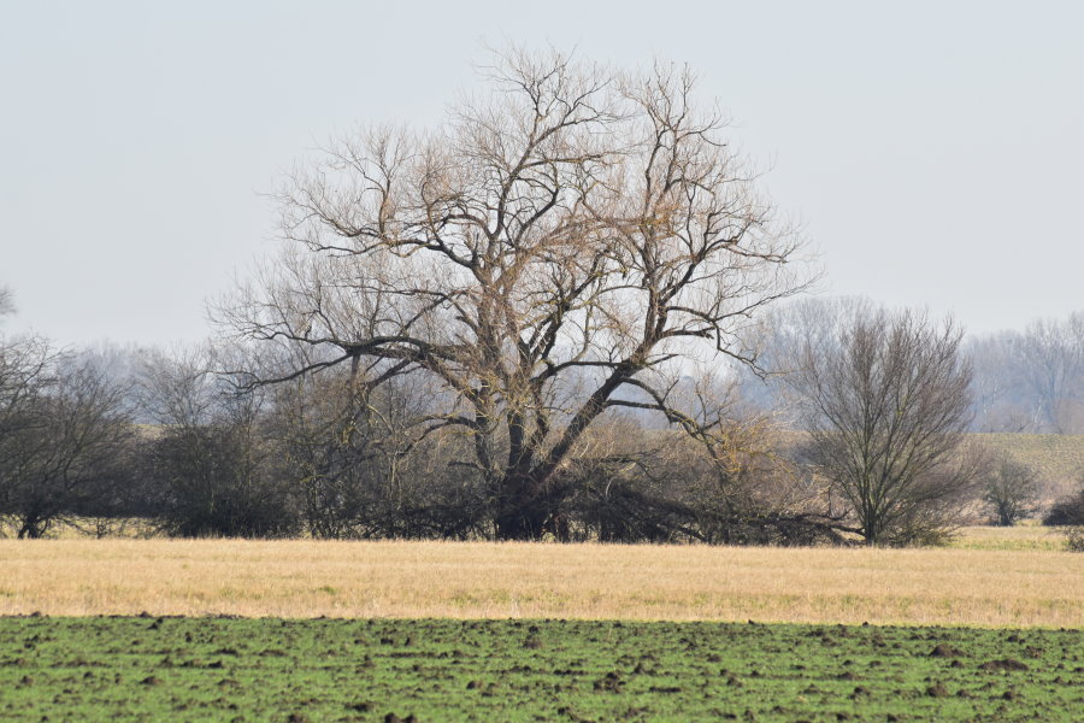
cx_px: 542
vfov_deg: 4.2
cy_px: 362
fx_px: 9936
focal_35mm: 330
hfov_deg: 6.2
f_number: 11
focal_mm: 220
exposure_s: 1/500
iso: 400
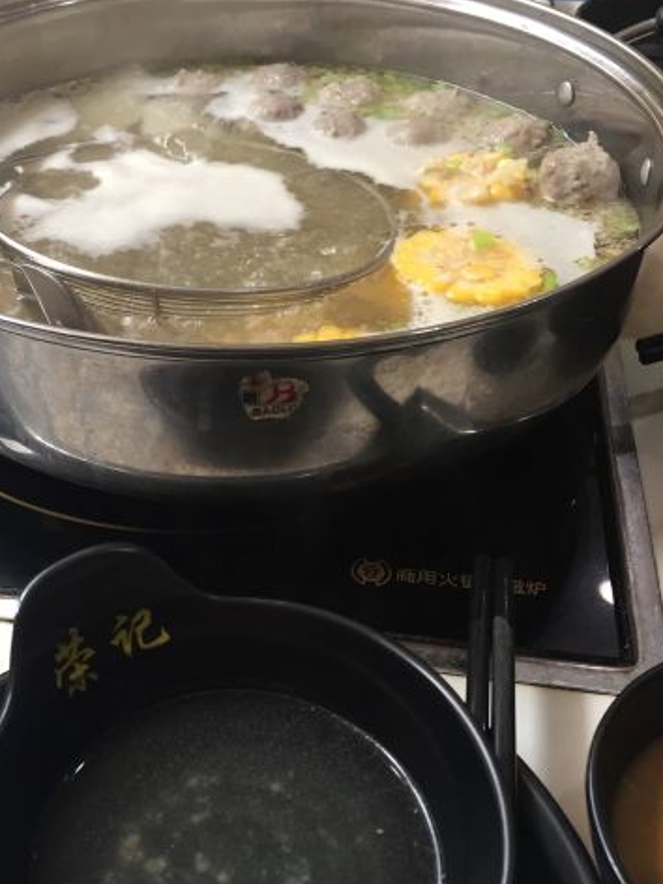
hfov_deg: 33.3
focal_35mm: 43
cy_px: 478
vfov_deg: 43.8
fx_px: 1098
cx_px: 216
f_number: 2.2
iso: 50
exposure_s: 1/33
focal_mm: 4.15
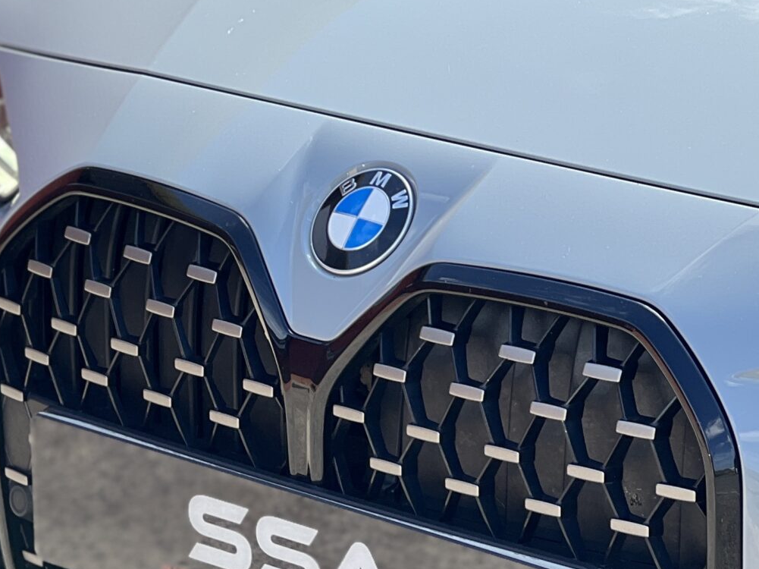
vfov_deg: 7.5
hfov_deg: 10.0
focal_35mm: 197
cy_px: 414
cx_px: 86
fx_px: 4318
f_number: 2.8
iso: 40
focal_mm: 9
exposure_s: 1/121
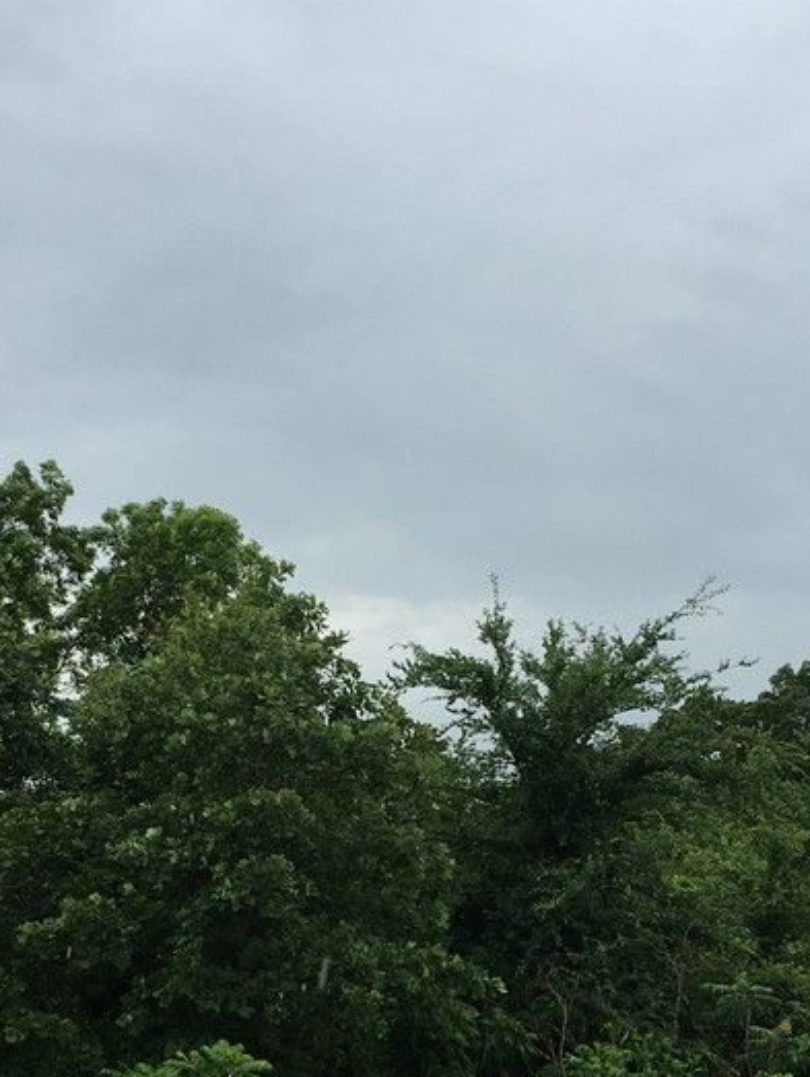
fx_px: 2088
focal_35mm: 67
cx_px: 442
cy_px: 852
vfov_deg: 28.4
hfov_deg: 21.9
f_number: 2.2
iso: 25
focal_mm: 4.15
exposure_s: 1/999
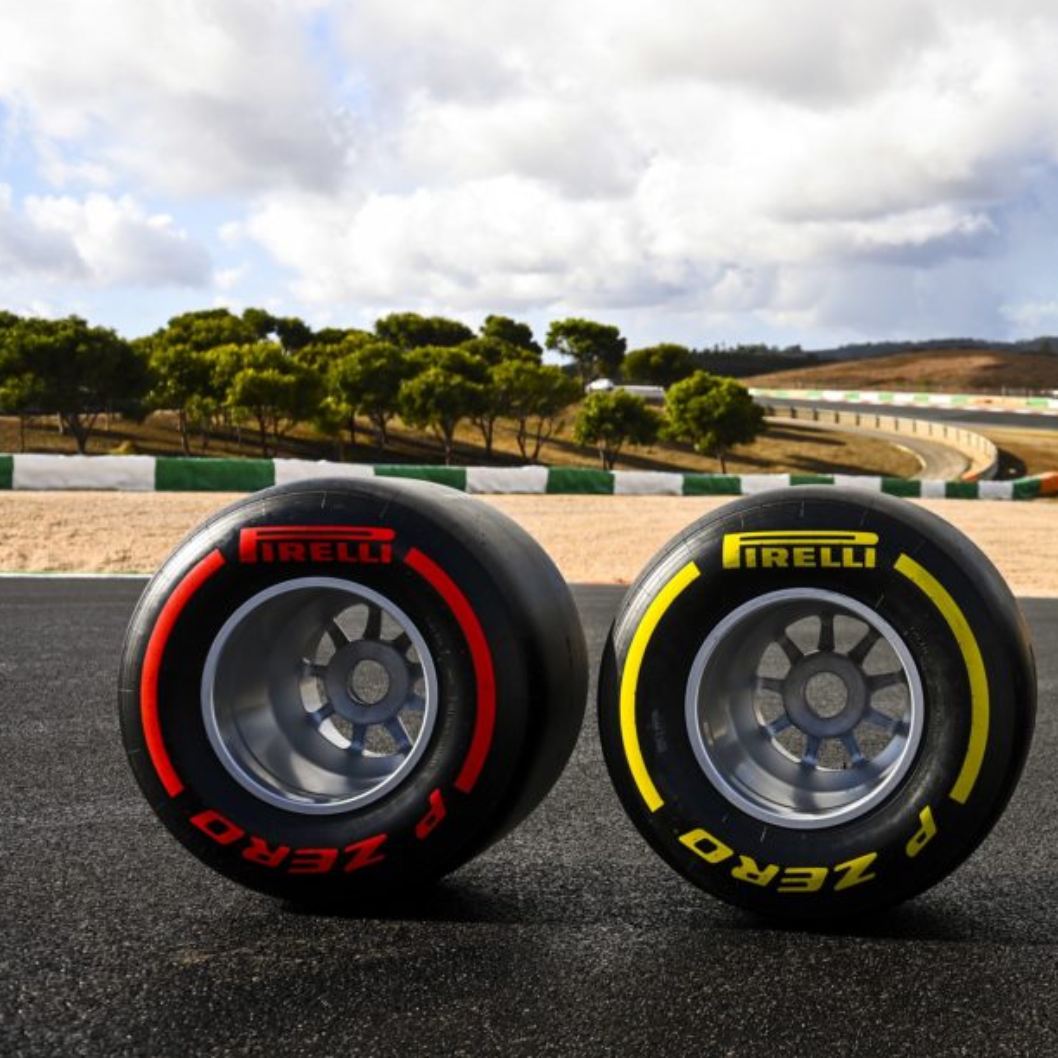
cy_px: 525
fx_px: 1867
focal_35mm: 54
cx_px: 873
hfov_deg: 30.7
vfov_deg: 31.6
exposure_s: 1/320
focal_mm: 38
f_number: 5
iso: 50
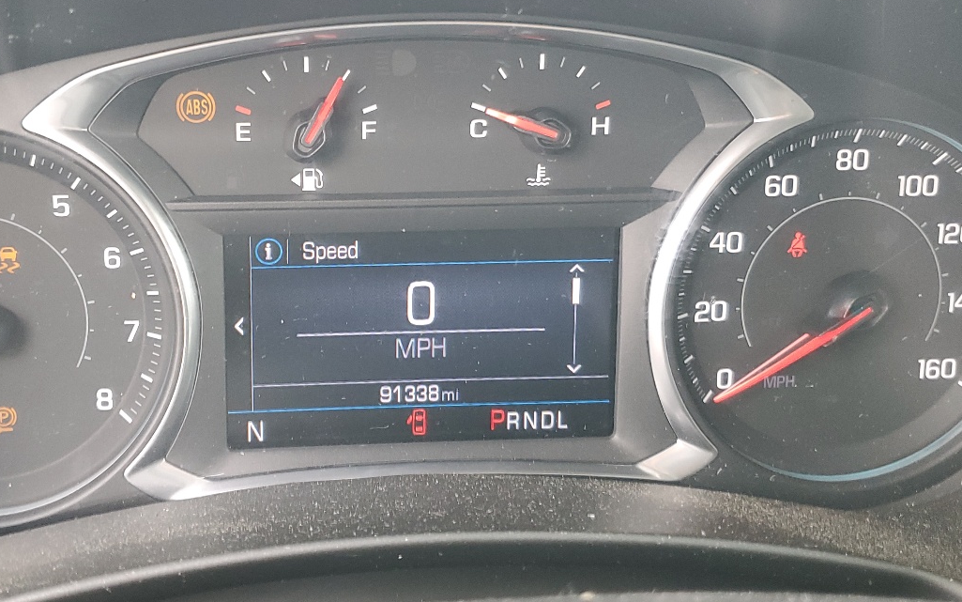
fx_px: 1128
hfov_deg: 45.8
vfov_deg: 29.8
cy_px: 264
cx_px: 363
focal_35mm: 43
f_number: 1.5
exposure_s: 1/120
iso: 95
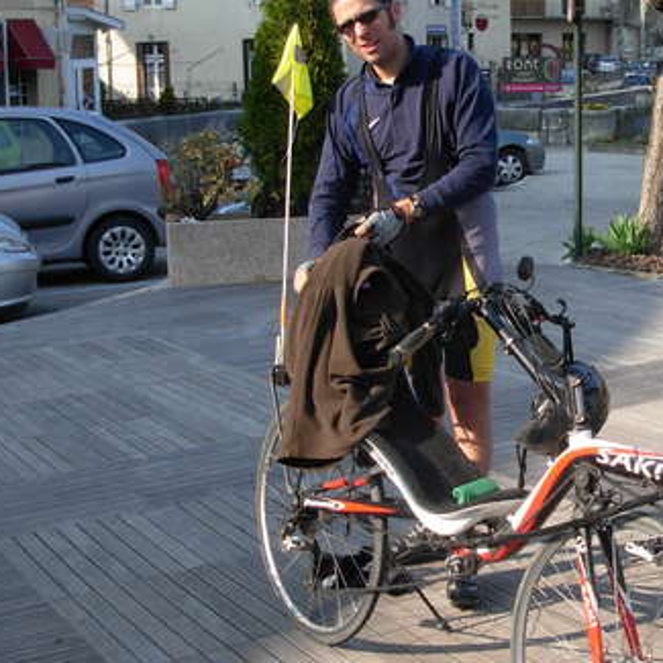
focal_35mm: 62
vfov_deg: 27.7
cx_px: 469
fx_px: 1343
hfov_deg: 27.5
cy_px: 292
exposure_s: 1/483
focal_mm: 6.3
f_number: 2.9
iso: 79
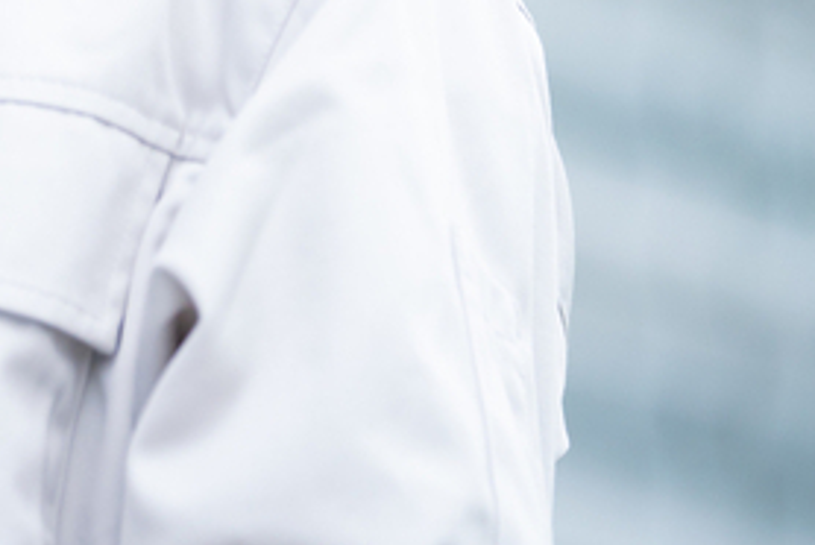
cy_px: -472
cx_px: -425
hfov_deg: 3.1
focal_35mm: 664
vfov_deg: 2.1
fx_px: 15048
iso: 400
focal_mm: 154
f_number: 2.8
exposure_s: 1/1250
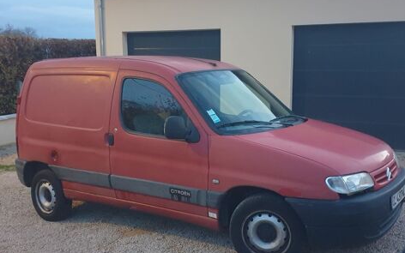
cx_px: 205
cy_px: 117
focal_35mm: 28
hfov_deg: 66.5
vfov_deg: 44.5
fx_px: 309
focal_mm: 4.3
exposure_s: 1/10
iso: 640
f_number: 1.5
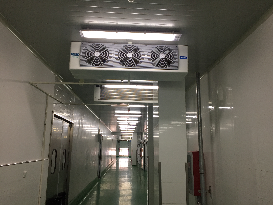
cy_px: 102
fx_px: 229
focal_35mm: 29
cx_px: 136
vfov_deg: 48.2
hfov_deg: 61.7
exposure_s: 1/50
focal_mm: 4.15
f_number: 2.2
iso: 40
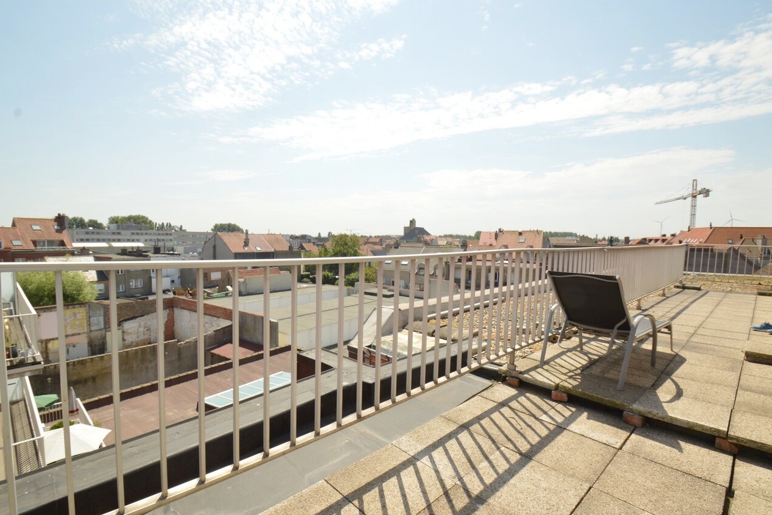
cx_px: 397
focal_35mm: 16
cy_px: 261
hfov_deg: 96.7
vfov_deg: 73.7
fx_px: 343
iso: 400
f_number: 11
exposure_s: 1/500
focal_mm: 10
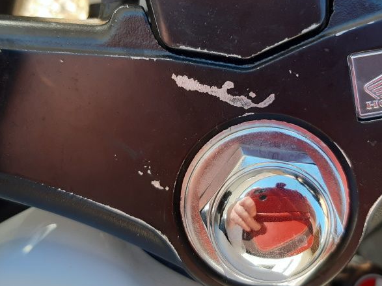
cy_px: 66
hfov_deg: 37.5
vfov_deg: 28.1
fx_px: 563
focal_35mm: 51
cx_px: 197
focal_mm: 3.92
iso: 50
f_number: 1.7
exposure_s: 1/100
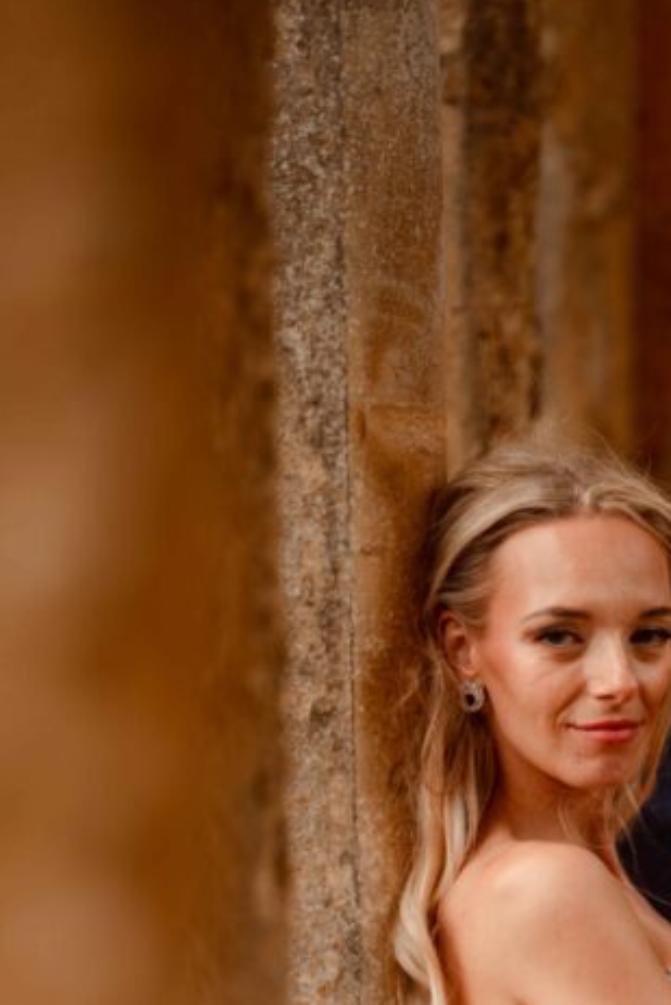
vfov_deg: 6.1
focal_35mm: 336
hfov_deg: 4.1
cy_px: 1131
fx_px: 9386
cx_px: 725
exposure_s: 1/400
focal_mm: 135
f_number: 2
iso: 31
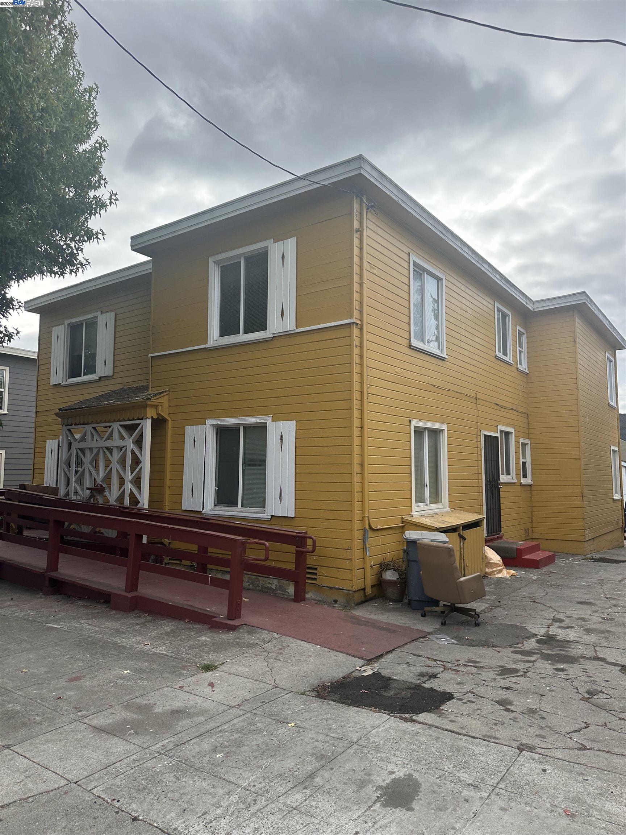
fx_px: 579
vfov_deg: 71.6
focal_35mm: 24
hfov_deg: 56.8
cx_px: 313
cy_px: 418
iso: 80
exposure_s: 1/2660
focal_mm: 6.86
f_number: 1.78
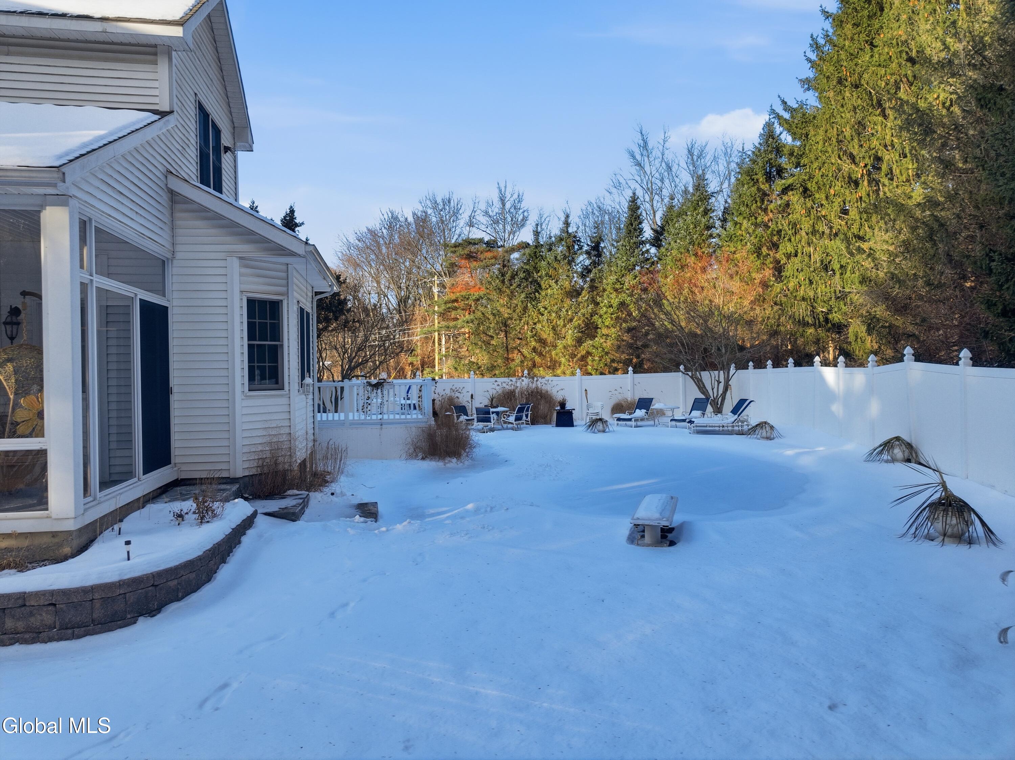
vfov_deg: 56.8
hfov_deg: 71.6
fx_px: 703
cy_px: 380
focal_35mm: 24
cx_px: 508
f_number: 2.8
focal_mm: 12.3
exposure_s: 1/1600
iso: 130
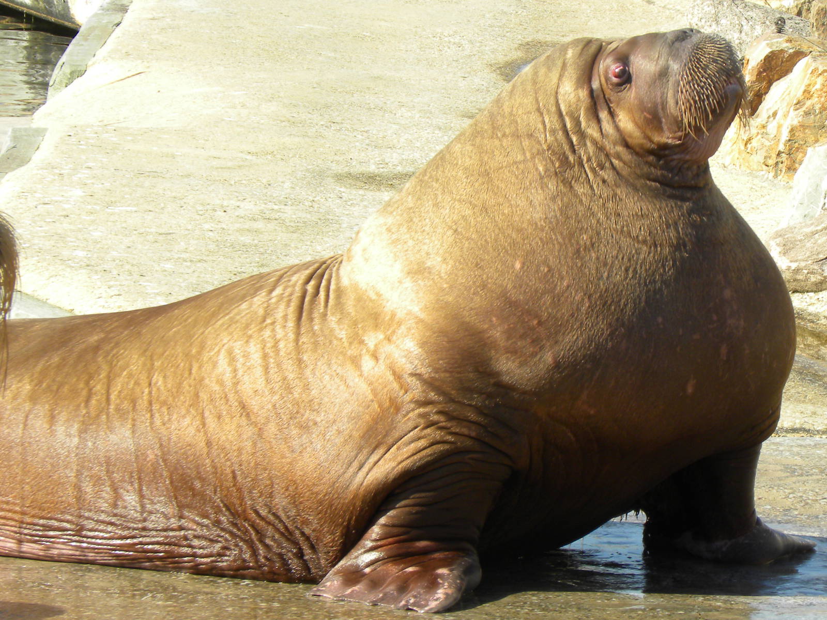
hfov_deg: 8.0
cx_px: 414
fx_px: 5901
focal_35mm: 247
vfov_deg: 6.0
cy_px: 310
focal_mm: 44
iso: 64
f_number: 5.6
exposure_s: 1/180
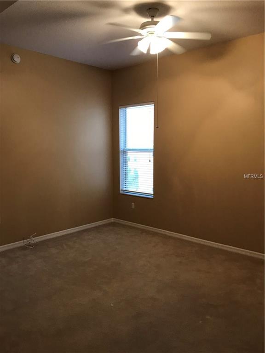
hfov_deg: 49.7
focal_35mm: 28
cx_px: 132
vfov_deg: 63.4
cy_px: 176
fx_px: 286
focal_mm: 3.99
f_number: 1.8
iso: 40
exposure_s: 1/17
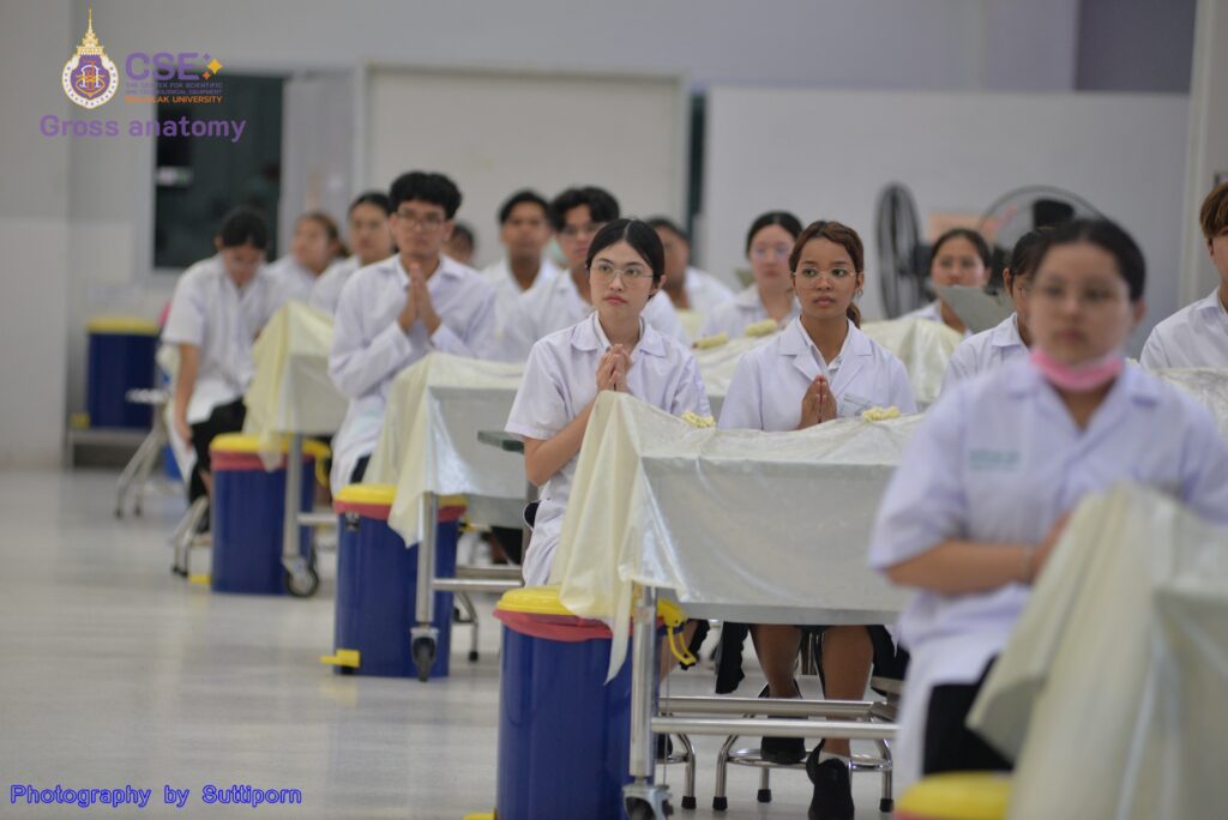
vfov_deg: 6.9
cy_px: 410
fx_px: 6826
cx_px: 614
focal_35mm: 200
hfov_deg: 10.3
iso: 1000
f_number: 2.8
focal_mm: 200
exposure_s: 1/500
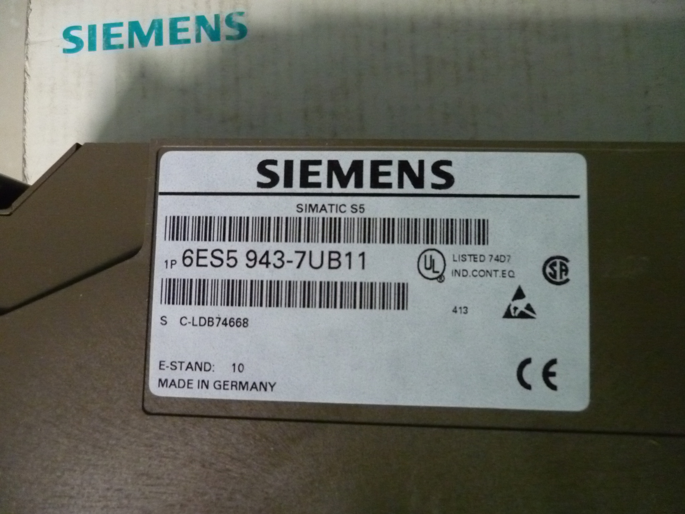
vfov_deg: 45.4
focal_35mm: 31
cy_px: 257
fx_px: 613
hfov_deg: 58.4
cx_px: 342
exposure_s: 1/50
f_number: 2.8
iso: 800
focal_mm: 5.5
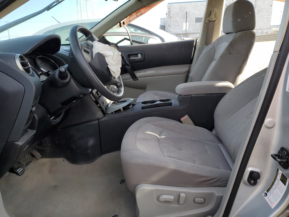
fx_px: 217
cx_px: 144
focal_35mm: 26
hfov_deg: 67.3
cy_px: 108
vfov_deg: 53.1
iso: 50
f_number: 1.5
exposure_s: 1/556
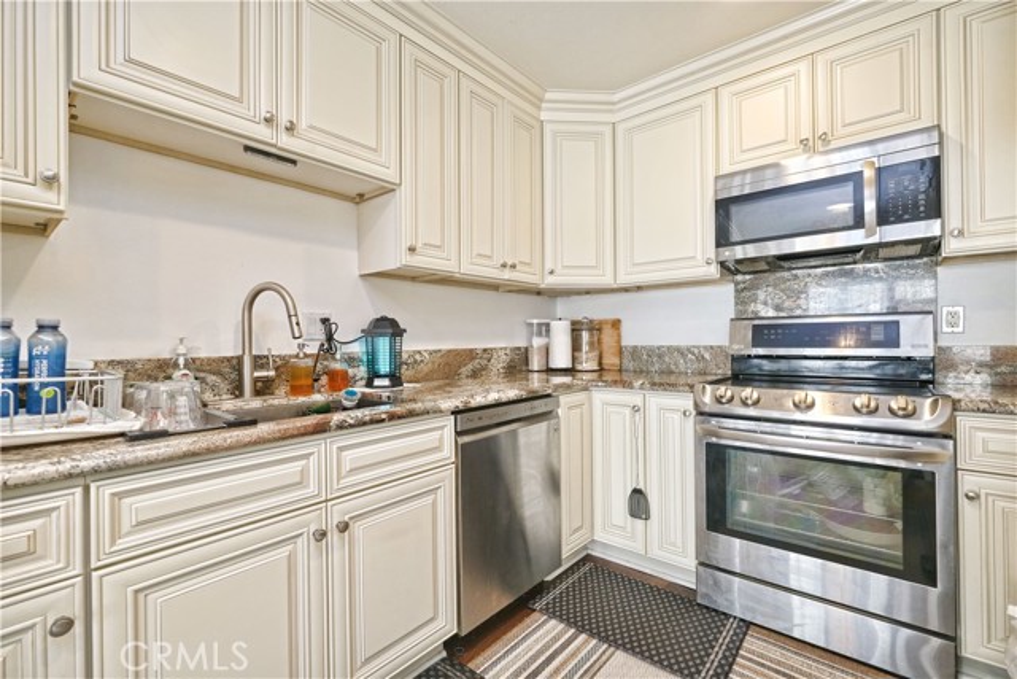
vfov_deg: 77.4
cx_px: 508
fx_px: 424
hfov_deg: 100.4
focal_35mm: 15
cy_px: 340
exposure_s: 1/60
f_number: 4
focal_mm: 10
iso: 640
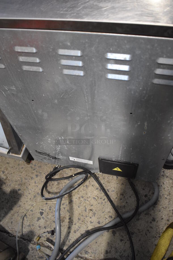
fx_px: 216
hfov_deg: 43.7
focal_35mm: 30
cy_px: 130
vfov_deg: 61.9
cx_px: 86
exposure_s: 1/125
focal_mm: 20
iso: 2500
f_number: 3.8
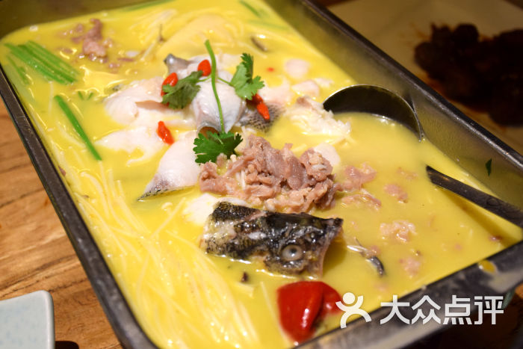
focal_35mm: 48
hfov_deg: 41.1
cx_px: 262
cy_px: 174
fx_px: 697
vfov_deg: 28.1
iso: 1000
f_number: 4
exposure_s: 1/60
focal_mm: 32
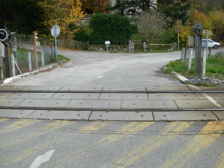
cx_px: 113
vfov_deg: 36.8
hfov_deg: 47.9
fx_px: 252
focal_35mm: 39
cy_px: 84
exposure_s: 1/95.8
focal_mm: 6.3
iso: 79
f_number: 2.9
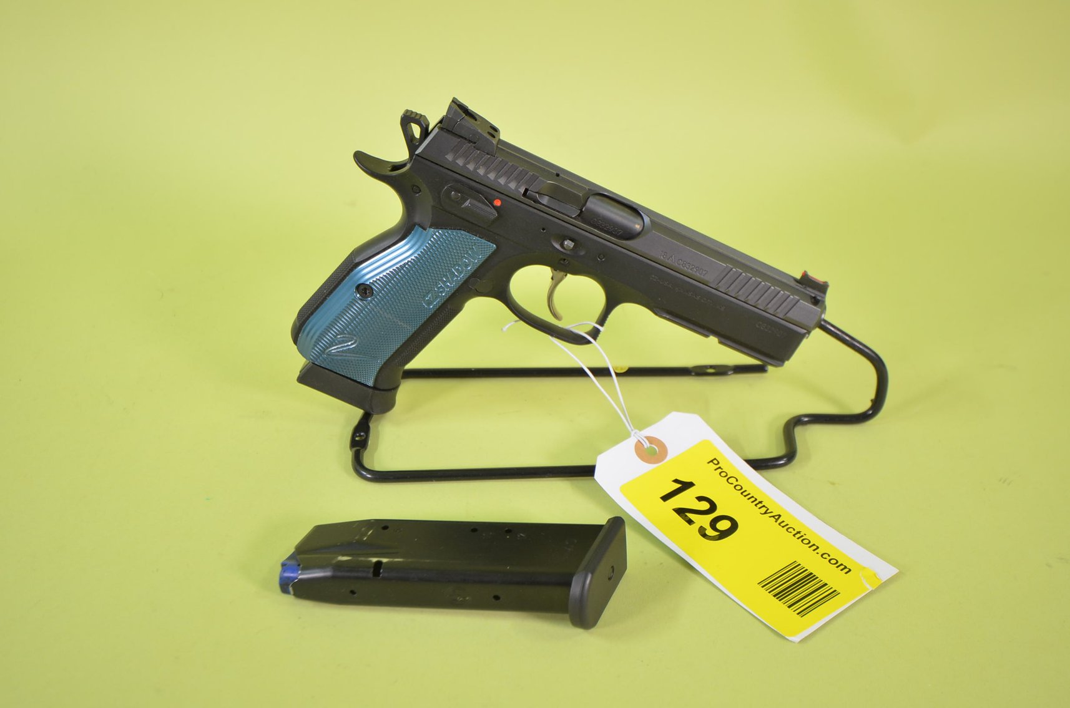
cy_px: 354
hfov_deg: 53.2
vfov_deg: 36.7
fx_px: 1068
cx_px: 535
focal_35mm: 36
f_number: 4.5
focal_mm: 24
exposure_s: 1/100
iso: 400
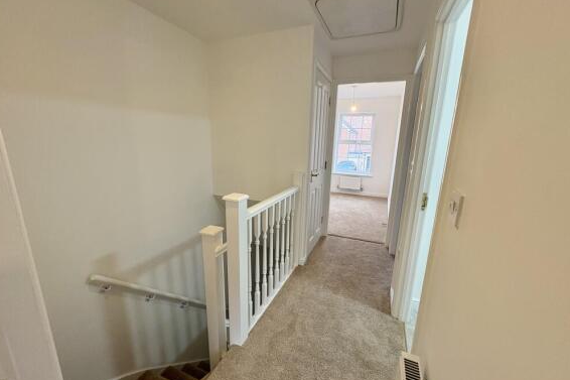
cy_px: 195
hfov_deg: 100.4
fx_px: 237
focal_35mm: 15
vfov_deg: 77.3
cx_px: 286
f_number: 2.2
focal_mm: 2.22
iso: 200
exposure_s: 1/100
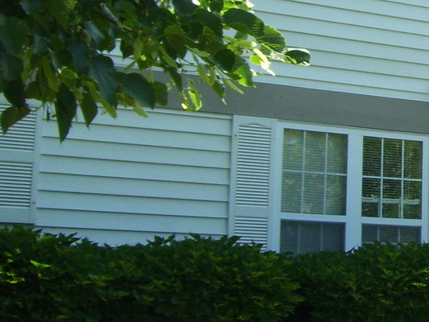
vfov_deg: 14.7
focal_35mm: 100
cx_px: 571
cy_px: 35
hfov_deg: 18.2
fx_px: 1240
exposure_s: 1/250
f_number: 4.8
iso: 80
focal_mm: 6
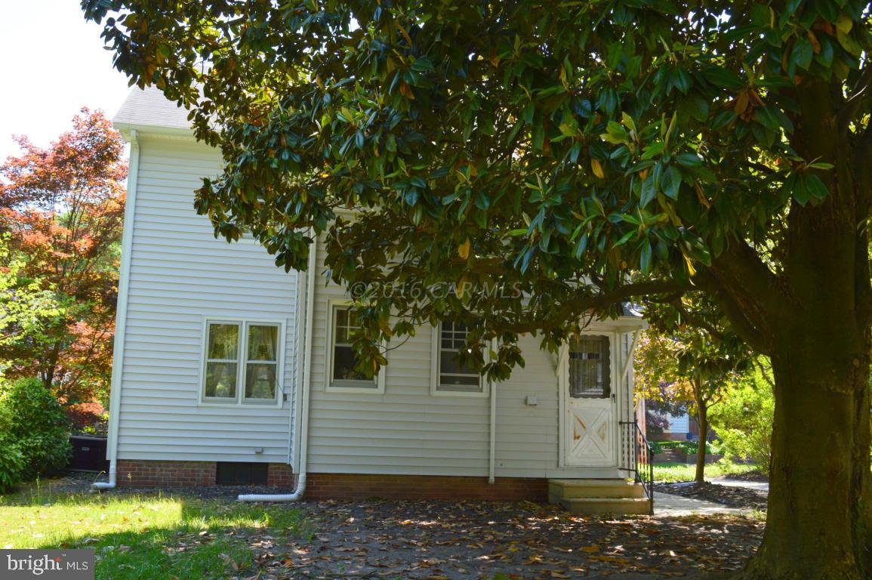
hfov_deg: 53.2
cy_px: 290
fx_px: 871
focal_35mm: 36
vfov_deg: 36.8
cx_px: 436
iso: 400
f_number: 9
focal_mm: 24
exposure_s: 1/160
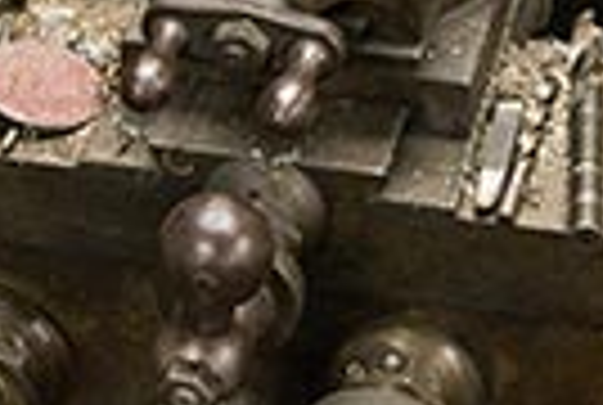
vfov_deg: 9.1
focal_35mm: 151
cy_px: -43
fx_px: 2535
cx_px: 94
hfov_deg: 13.5
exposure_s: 1/180
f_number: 5.6
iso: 1000
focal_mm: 35
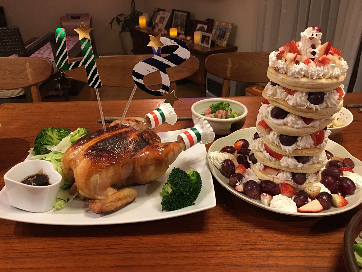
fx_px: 303
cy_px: 136
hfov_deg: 61.7
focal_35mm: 29
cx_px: 181
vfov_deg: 48.2
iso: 100
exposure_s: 1/10
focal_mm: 4.15
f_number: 2.2
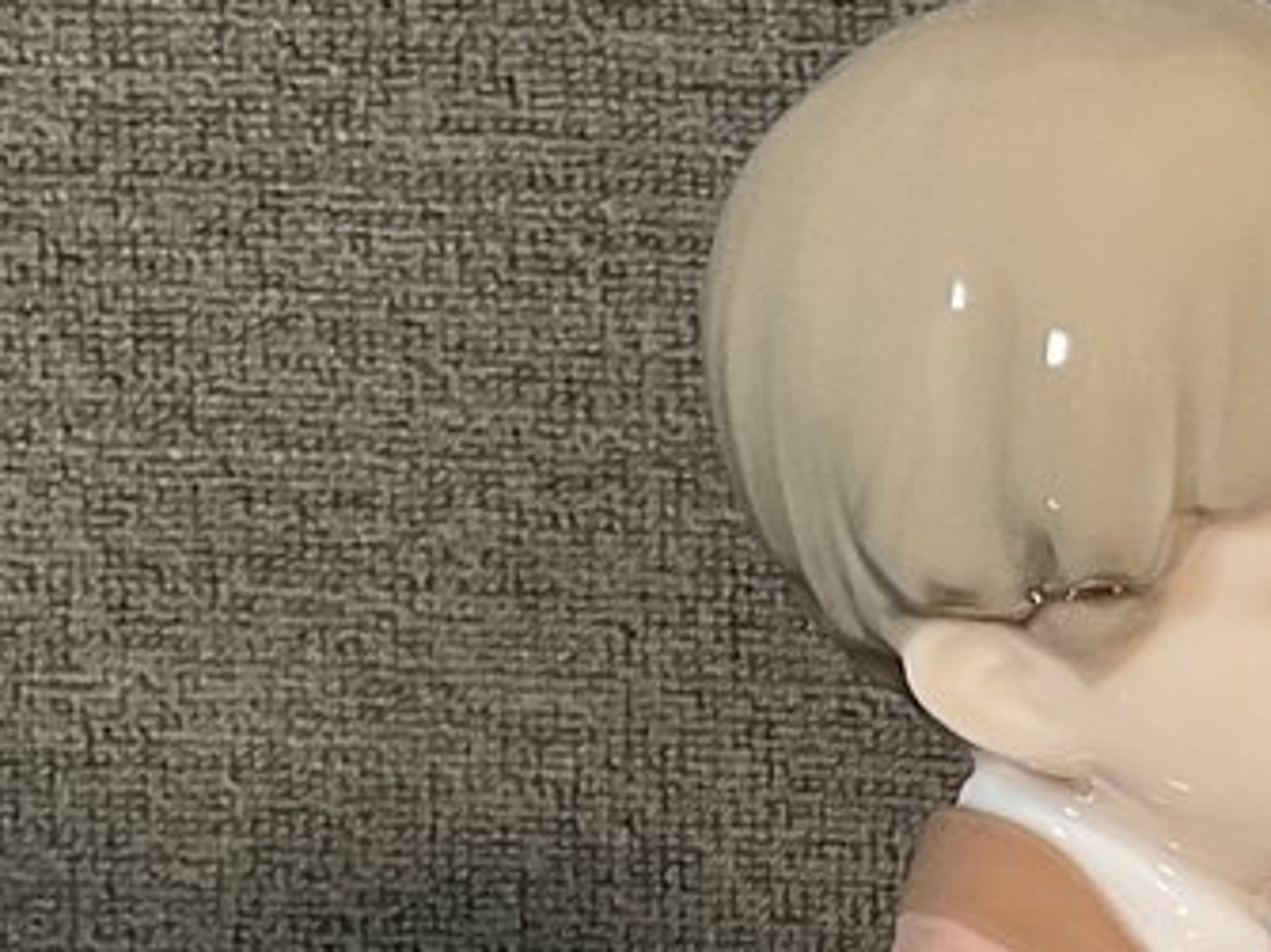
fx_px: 4808
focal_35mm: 131
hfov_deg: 14.5
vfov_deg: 10.5
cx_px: 1569
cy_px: 1777
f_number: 1.8
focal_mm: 3
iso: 64
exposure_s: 1/60
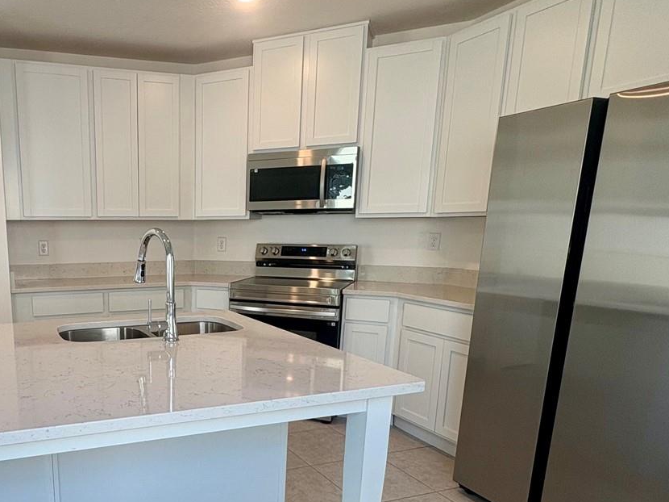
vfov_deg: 50.5
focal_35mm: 27
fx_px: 522
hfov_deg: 61.6
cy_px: 332
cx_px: 165
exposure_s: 1/120
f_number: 2.2
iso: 64
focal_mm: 2.22
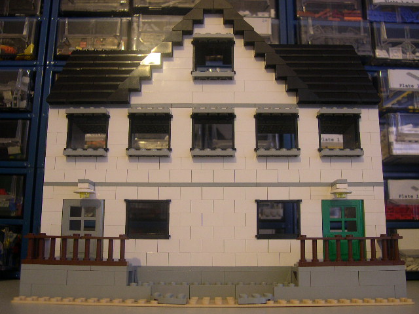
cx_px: 210
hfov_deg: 49.0
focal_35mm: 38
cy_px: 157
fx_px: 460
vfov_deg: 37.7
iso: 178
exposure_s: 1/4.2
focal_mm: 8
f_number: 2.8
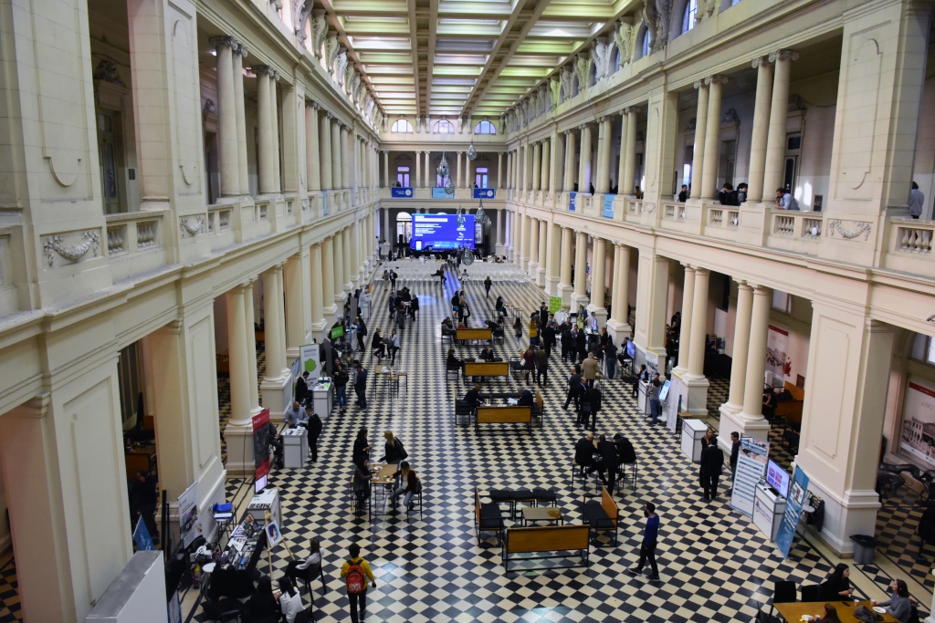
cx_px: 468
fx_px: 701
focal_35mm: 27
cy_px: 312
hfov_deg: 67.4
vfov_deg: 47.9
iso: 3200
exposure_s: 1/125
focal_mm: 18
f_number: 5.6
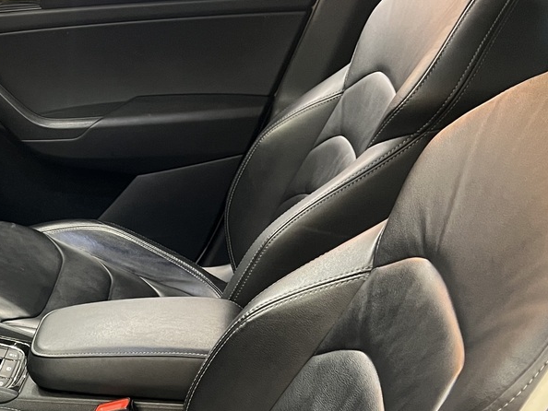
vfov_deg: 22.5
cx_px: -101
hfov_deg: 27.3
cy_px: 394
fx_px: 998
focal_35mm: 63
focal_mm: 5.7
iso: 500
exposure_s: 1/50
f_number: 1.5
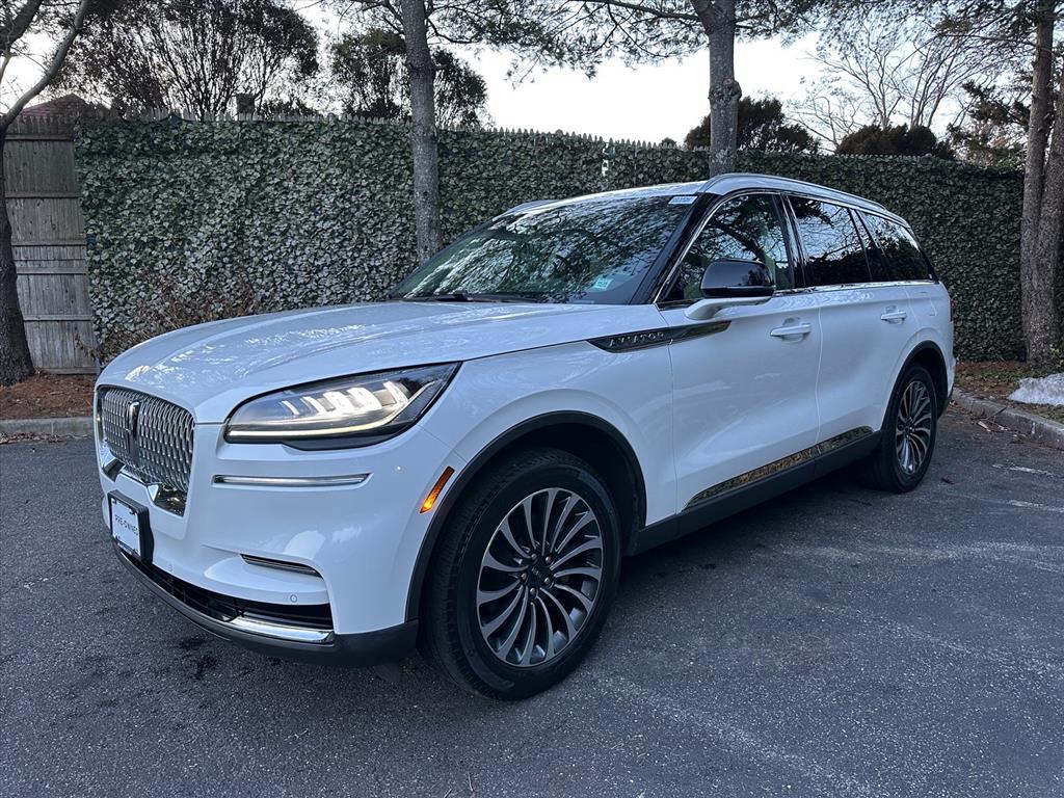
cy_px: 399
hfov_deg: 71.6
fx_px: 738
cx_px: 532
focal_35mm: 24
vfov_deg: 56.8
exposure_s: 1/121
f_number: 1.78
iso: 200
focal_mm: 6.86
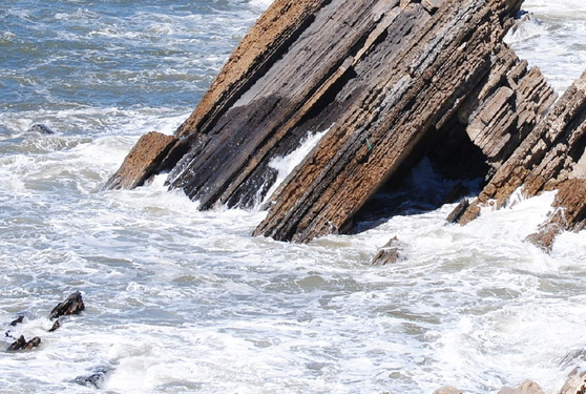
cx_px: 594
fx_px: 3086
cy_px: 29
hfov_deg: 10.7
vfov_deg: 7.3
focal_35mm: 189
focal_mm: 55
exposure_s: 1/250
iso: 125
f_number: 10
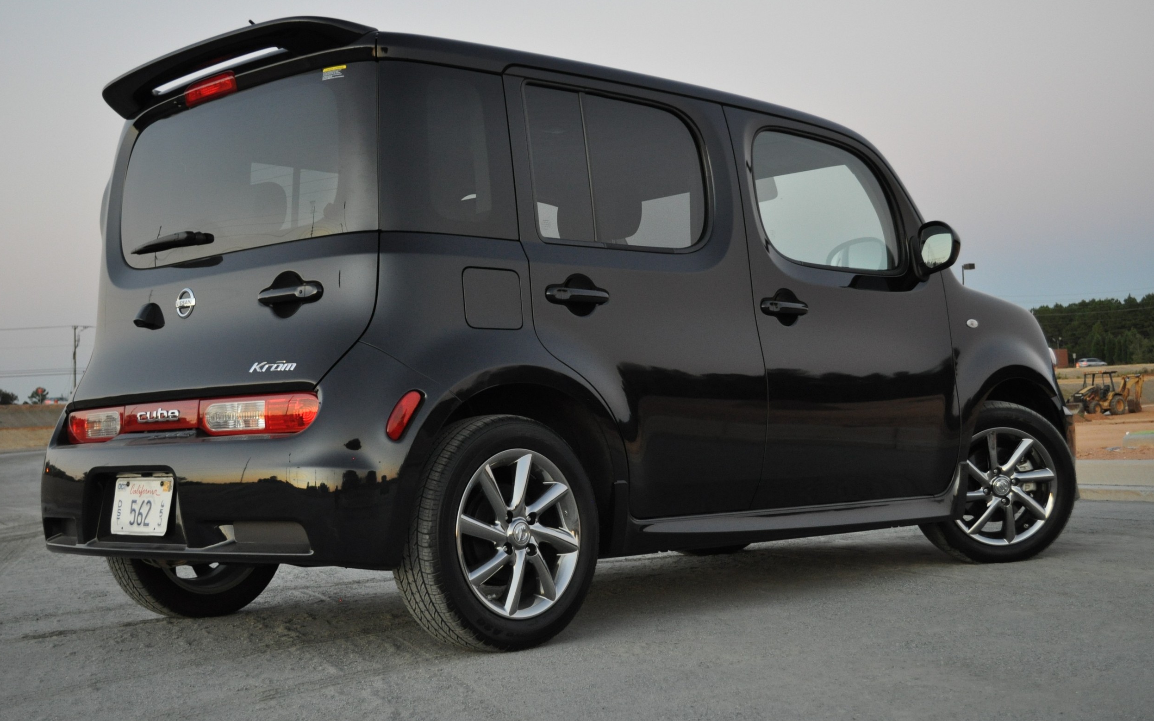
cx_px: 576
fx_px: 1541
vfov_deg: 26.3
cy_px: 349
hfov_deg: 41.1
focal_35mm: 49
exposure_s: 1/30
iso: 900
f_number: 4.8
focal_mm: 32
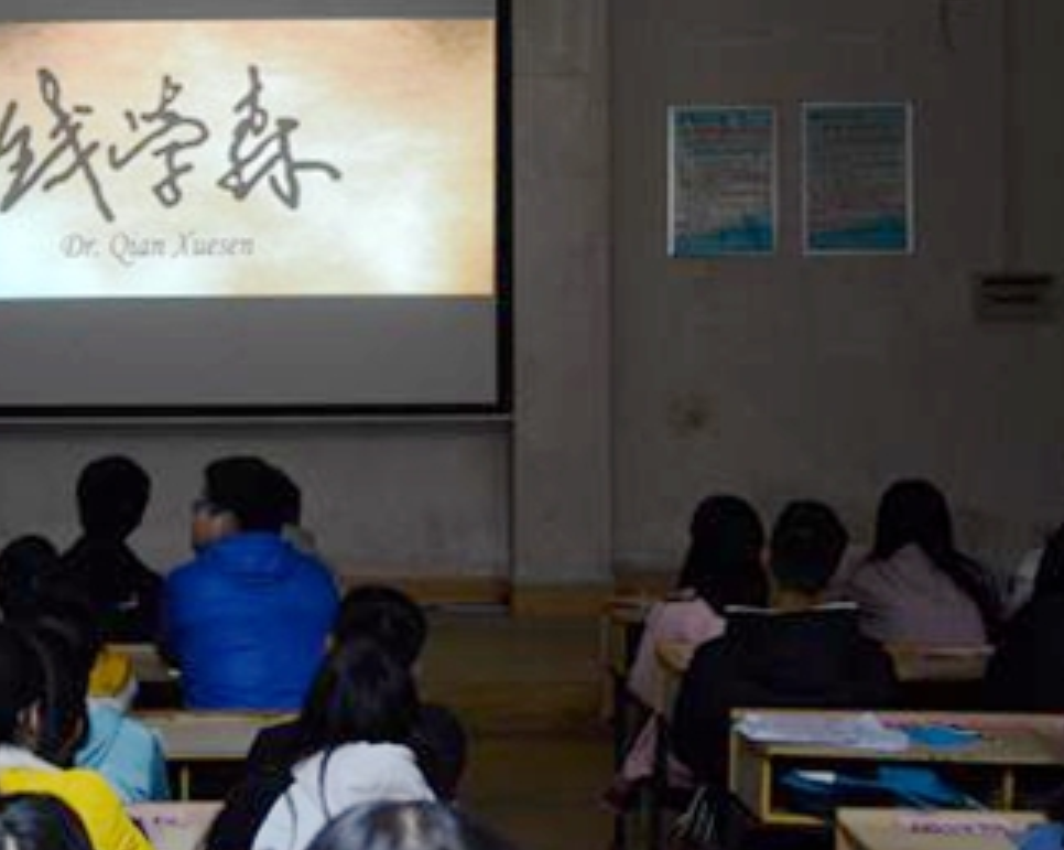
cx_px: 135
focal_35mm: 71
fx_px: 2230
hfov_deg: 26.1
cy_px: 205
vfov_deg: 21.4
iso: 800
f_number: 4.5
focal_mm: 27
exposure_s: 1/15
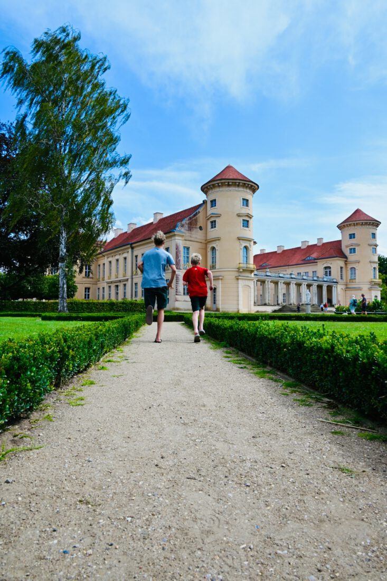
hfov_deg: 53.1
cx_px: 194
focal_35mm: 24
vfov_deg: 73.8
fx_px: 387
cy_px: 290
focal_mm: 24
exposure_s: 1/250
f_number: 11
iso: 200
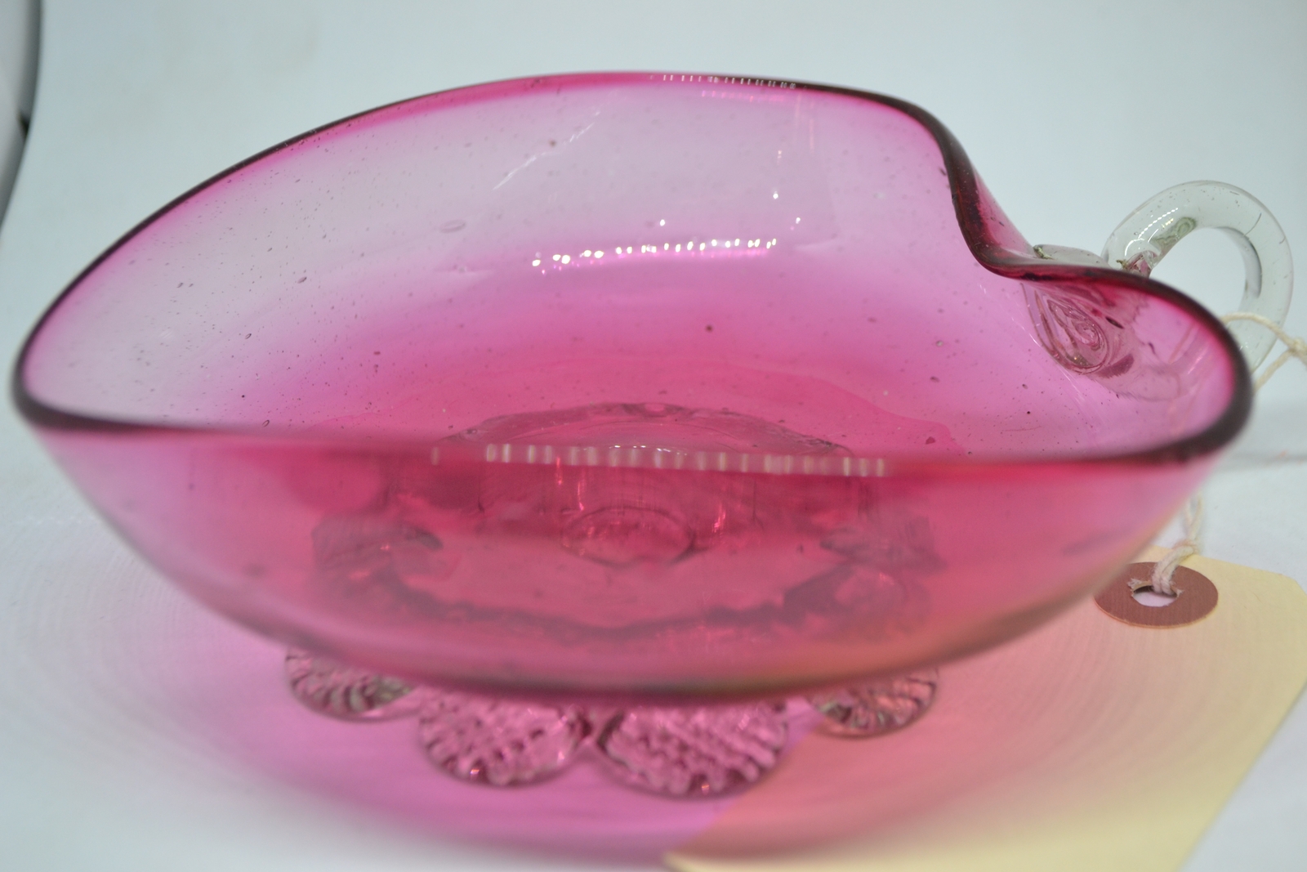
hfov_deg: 35.1
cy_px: 436
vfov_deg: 23.8
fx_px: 2069
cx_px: 654
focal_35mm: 57
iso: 500
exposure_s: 1/60
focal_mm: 38
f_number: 5
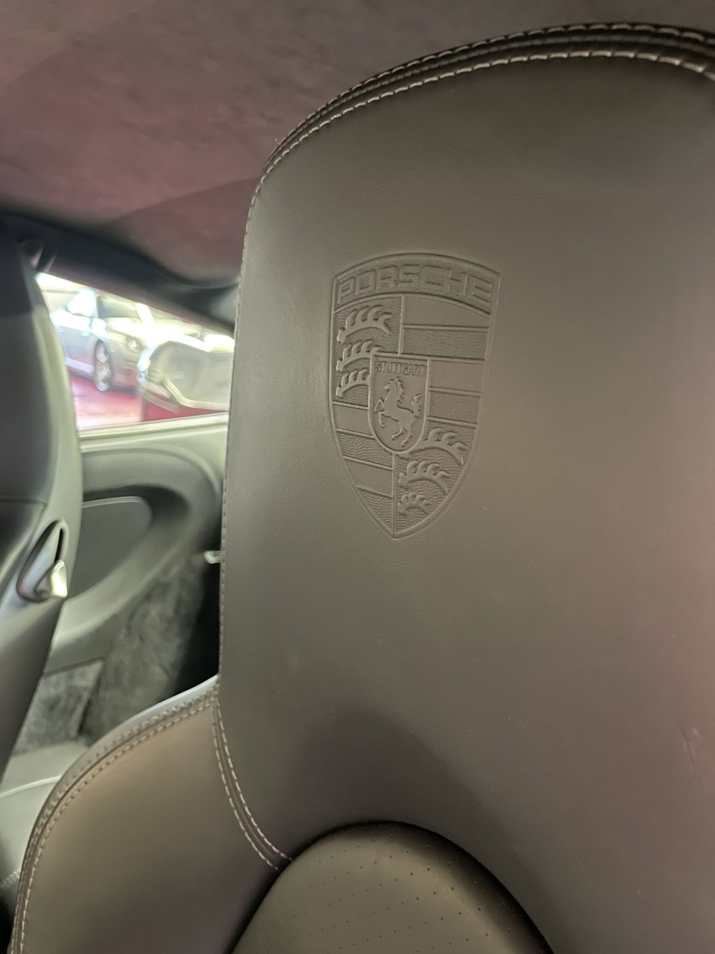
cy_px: 477
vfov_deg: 67.3
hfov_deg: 53.1
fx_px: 716
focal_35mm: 26
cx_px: 358
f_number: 1.6
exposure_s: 1/25
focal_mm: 4.2
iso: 1000
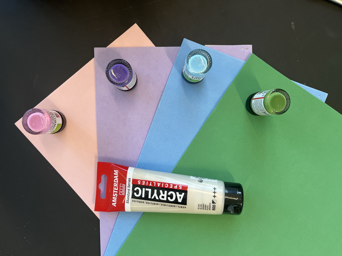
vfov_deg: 53.1
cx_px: 171
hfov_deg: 67.3
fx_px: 257
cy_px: 128
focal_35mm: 26
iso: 125
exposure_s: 1/105
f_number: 1.6
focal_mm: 5.1
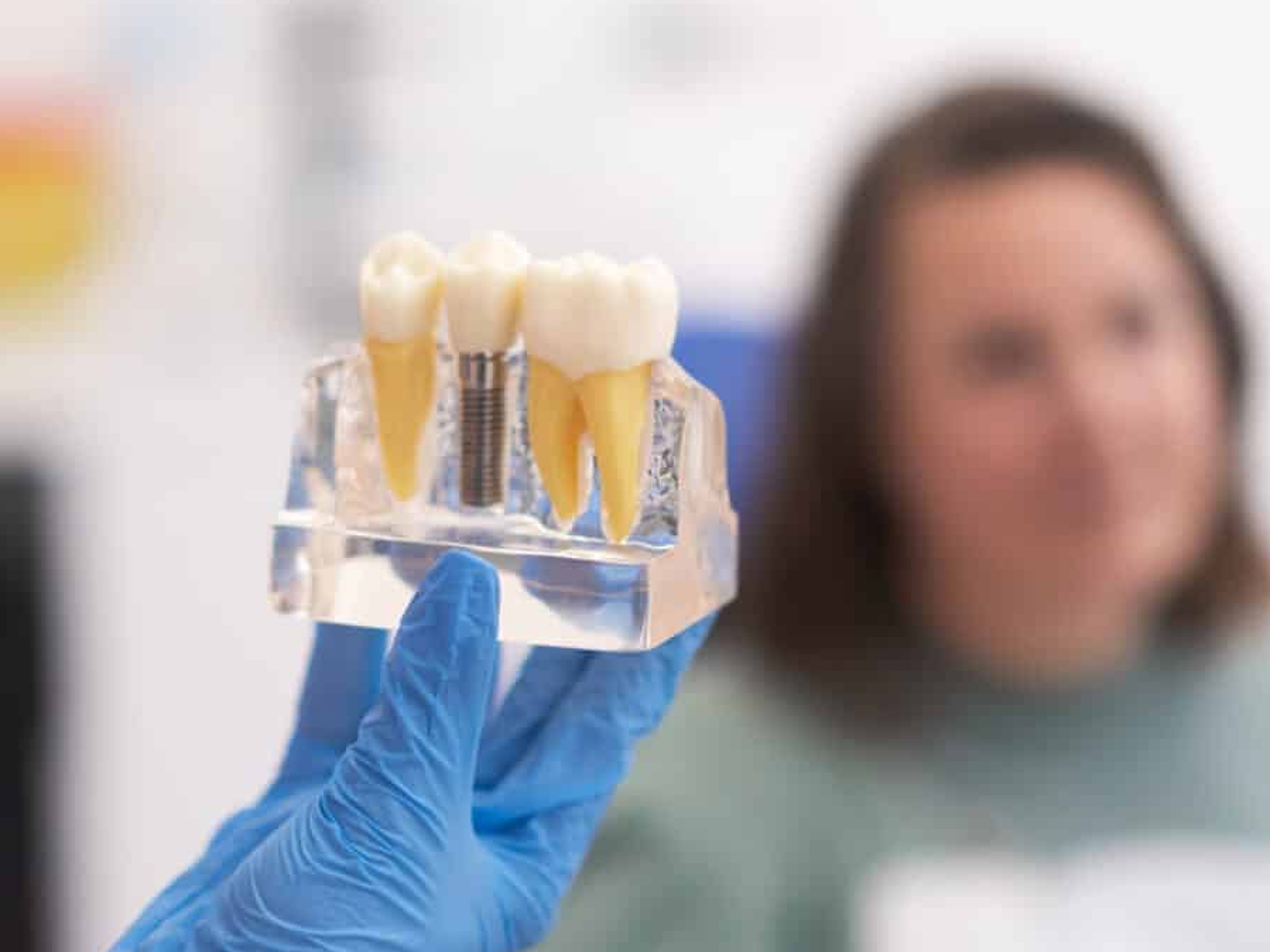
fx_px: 3375
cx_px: 606
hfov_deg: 21.3
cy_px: 475
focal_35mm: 92
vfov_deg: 16.1
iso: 640
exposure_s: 1/100
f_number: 1.4
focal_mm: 56
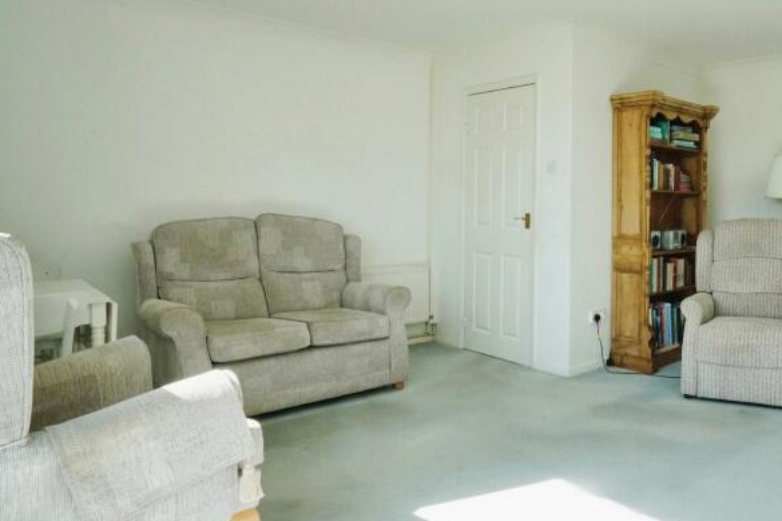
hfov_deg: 62.2
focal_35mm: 28
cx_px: 573
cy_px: 217
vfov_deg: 46.2
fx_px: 608
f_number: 18
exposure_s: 1/250
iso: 2000
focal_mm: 16
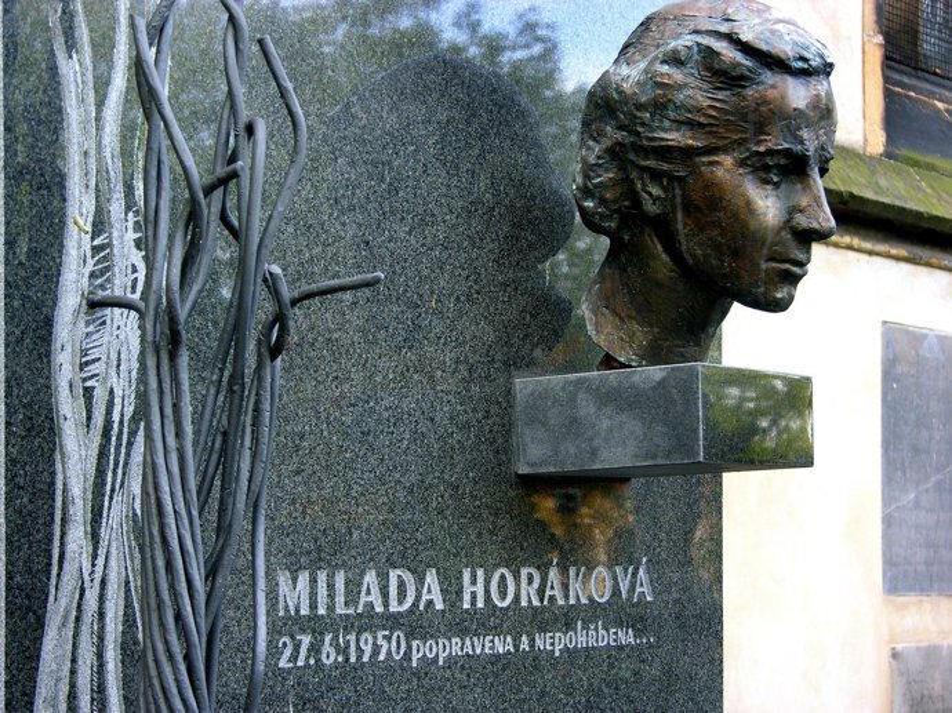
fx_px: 2254
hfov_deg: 23.8
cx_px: 476
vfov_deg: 18.0
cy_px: 356
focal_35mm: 82
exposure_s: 1/28.6
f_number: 3.5
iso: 50
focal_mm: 21
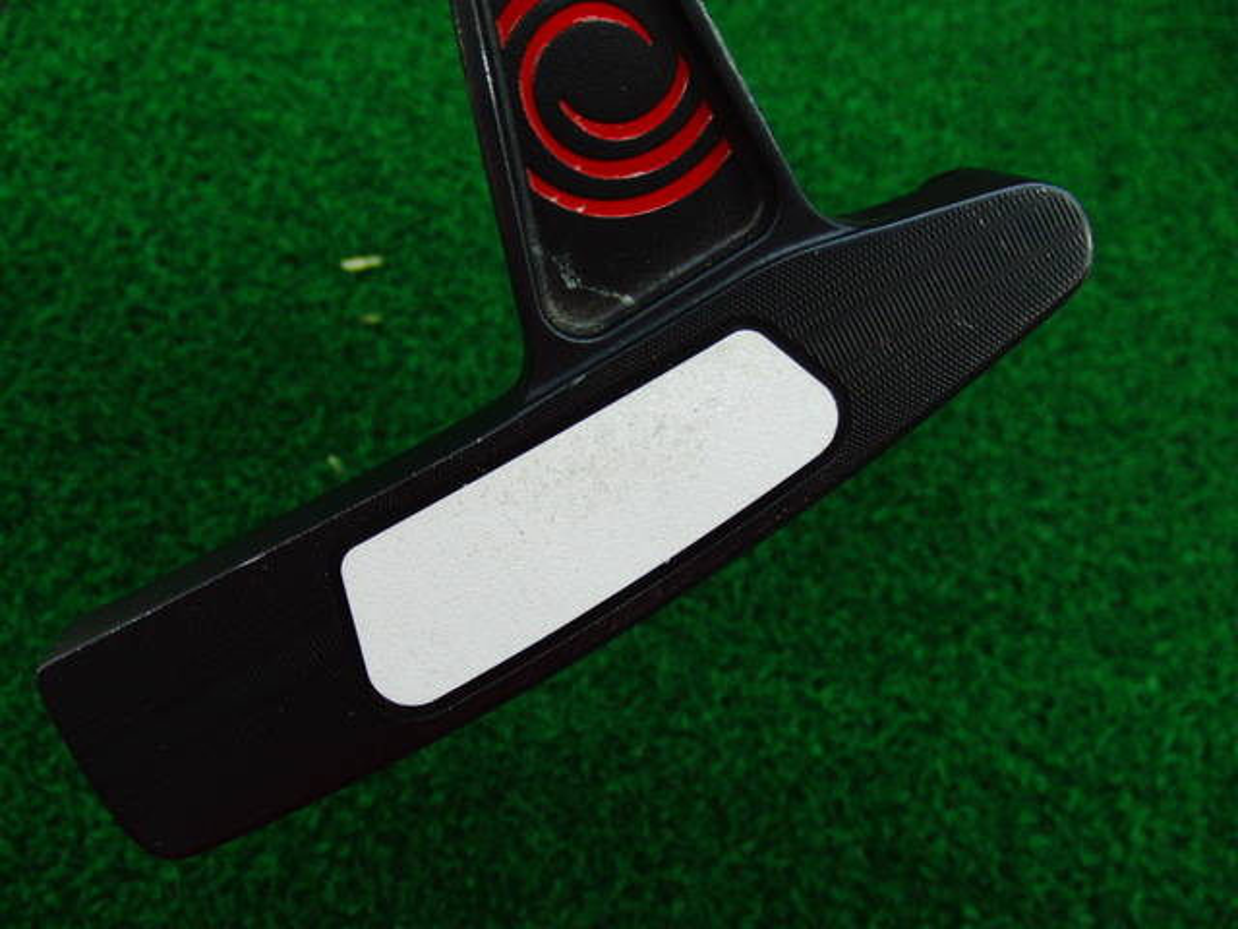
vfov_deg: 38.7
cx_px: 619
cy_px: 464
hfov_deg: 50.1
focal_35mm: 37
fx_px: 1323
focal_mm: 6.42
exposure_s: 1/80
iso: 400
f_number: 3.6
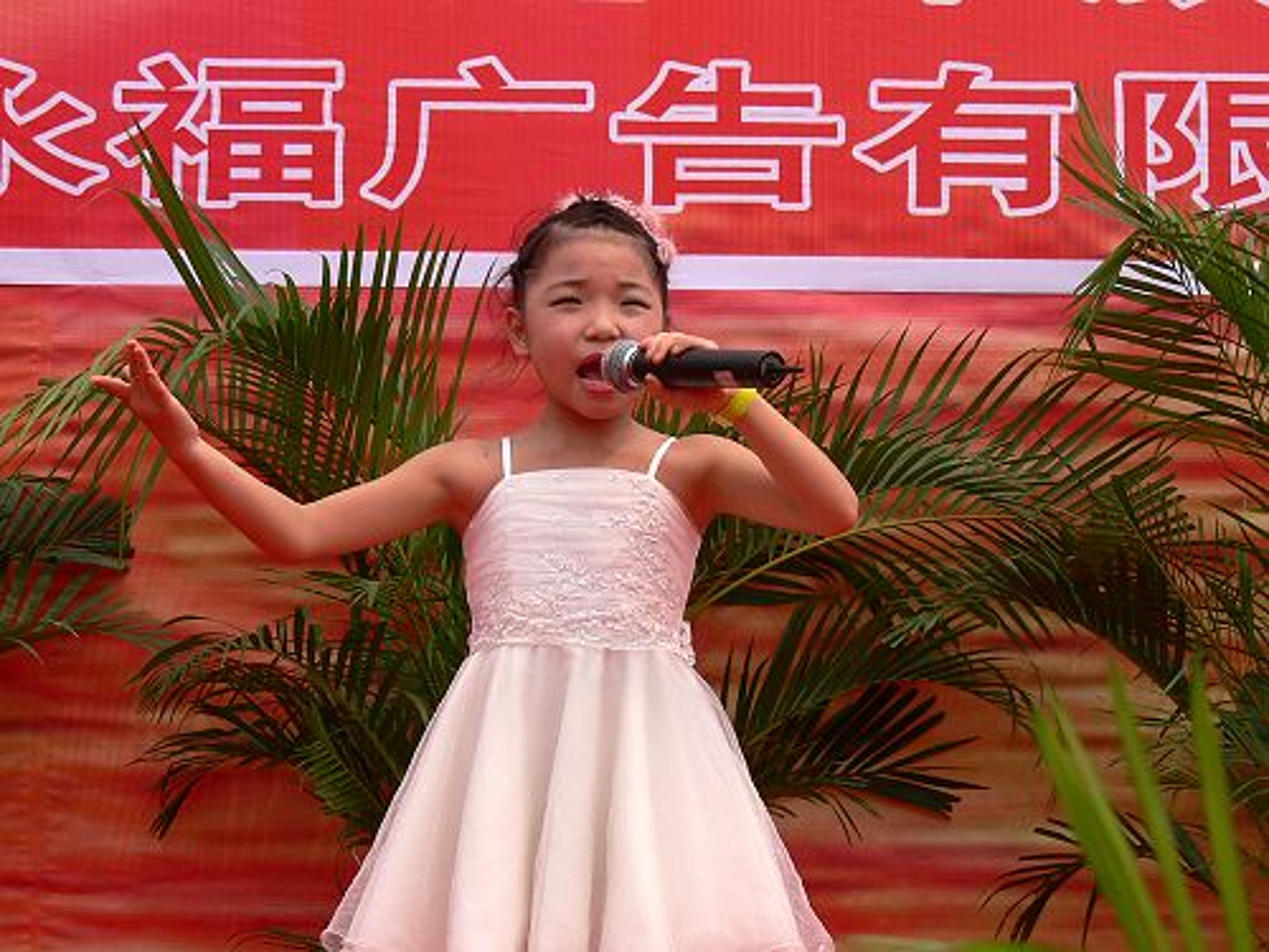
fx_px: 4289
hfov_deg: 16.8
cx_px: 634
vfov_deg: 12.7
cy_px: 476
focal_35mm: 117
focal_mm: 19.6
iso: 80
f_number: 5.6
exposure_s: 1/400
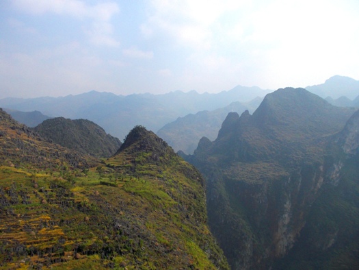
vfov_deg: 48.2
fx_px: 301
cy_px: 135
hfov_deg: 61.6
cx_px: 180
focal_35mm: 29
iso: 80
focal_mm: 4.1
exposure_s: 1/1500
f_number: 3.3
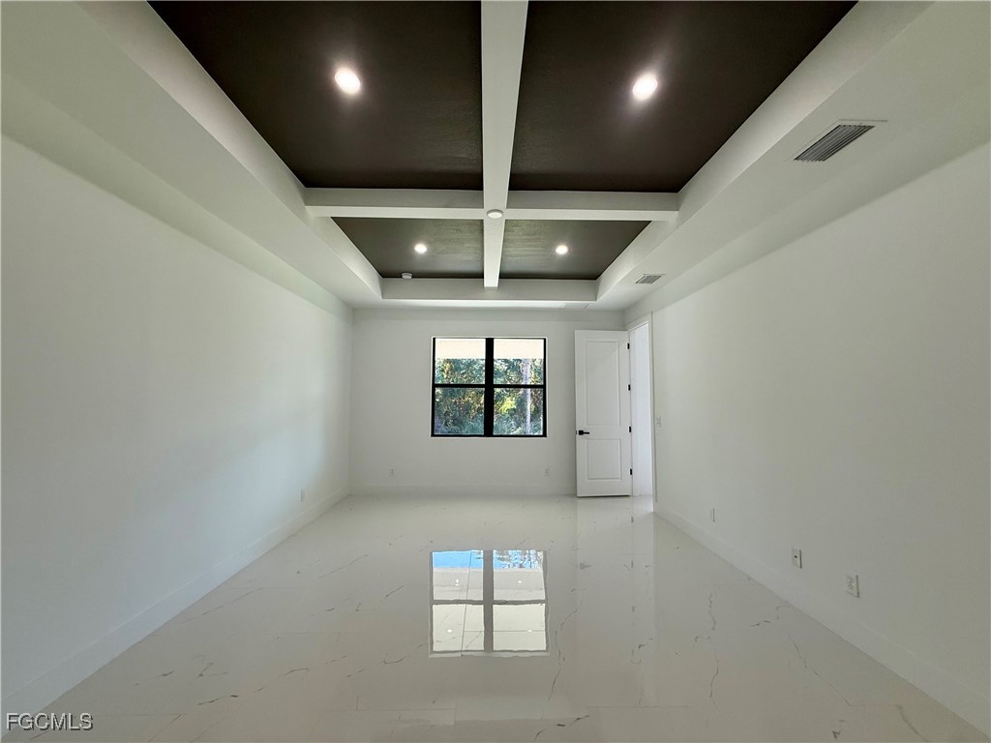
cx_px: 496
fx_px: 401
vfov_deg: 85.7
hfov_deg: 102.1
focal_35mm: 14
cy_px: 372
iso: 125
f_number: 2.2
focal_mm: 2.22
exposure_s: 1/120
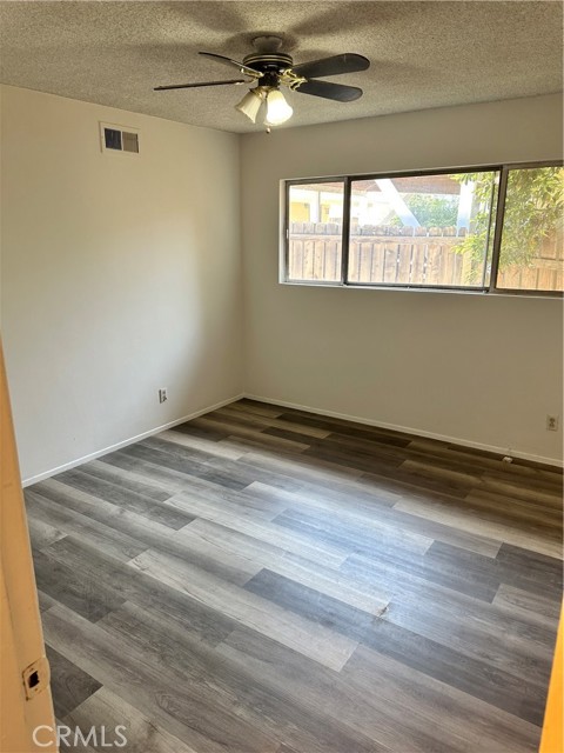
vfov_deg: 71.6
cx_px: 282
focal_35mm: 24
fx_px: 521
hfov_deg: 56.8
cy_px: 376
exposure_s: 1/60
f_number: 1.78
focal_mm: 6.86
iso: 125
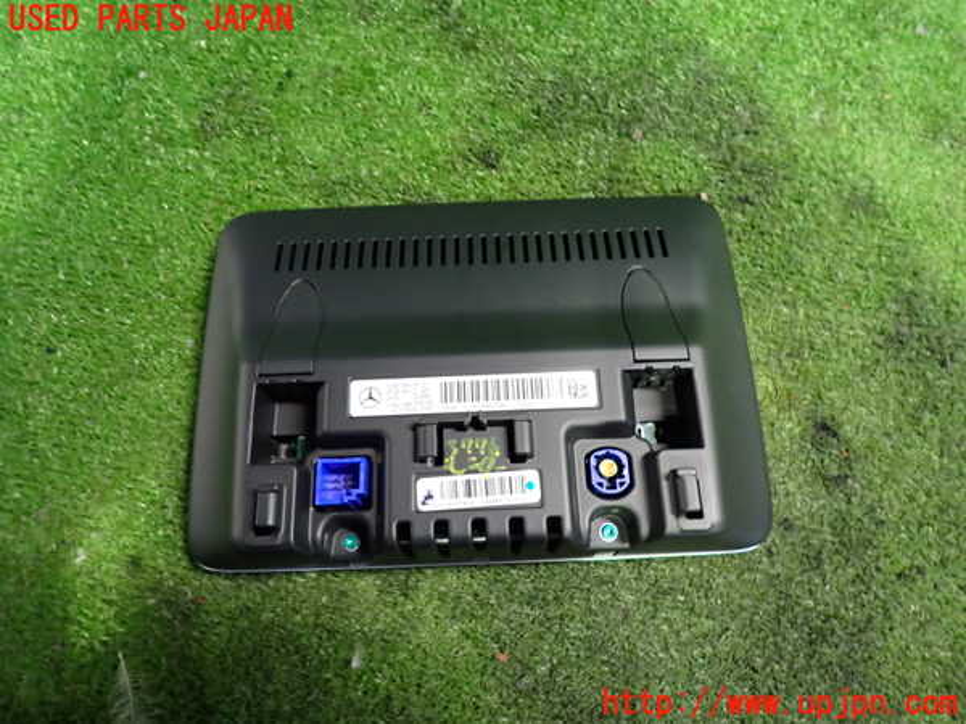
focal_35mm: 25
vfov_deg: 54.9
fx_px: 698
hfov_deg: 69.4
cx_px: 483
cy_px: 362
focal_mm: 4.5
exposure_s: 1/30
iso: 800
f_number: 2
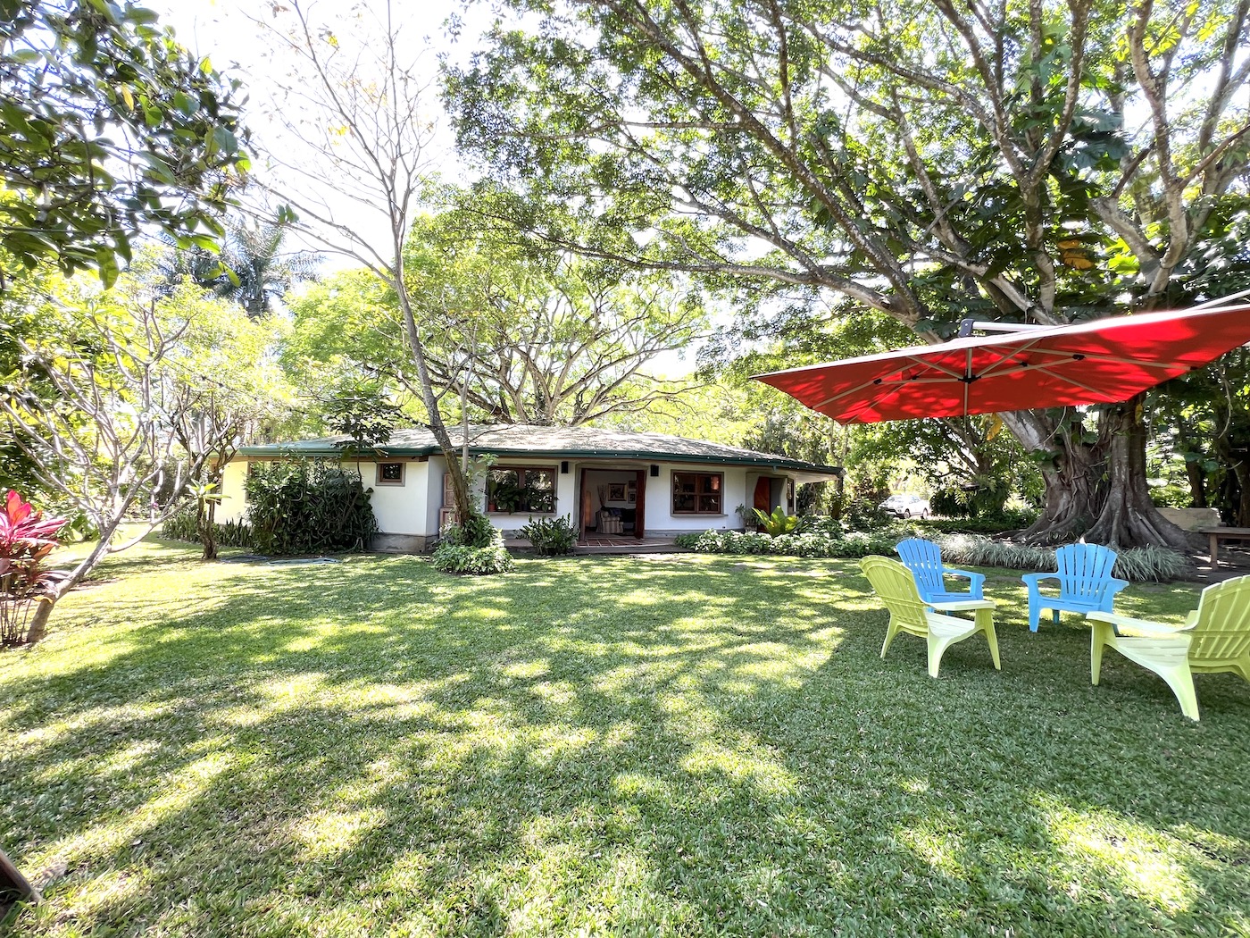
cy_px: 469
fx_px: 469
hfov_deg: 106.2
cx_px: 625
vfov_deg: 89.9
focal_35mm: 13
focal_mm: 1.57
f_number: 1.8
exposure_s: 1/99
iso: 50
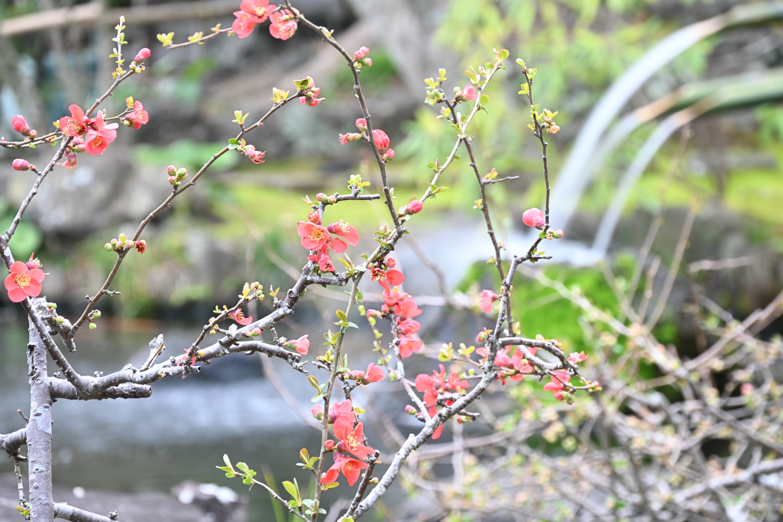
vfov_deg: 8.0
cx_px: 392
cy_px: 261
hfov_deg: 11.9
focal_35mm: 172
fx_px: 3752
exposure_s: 1/10
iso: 100
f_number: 8
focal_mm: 115
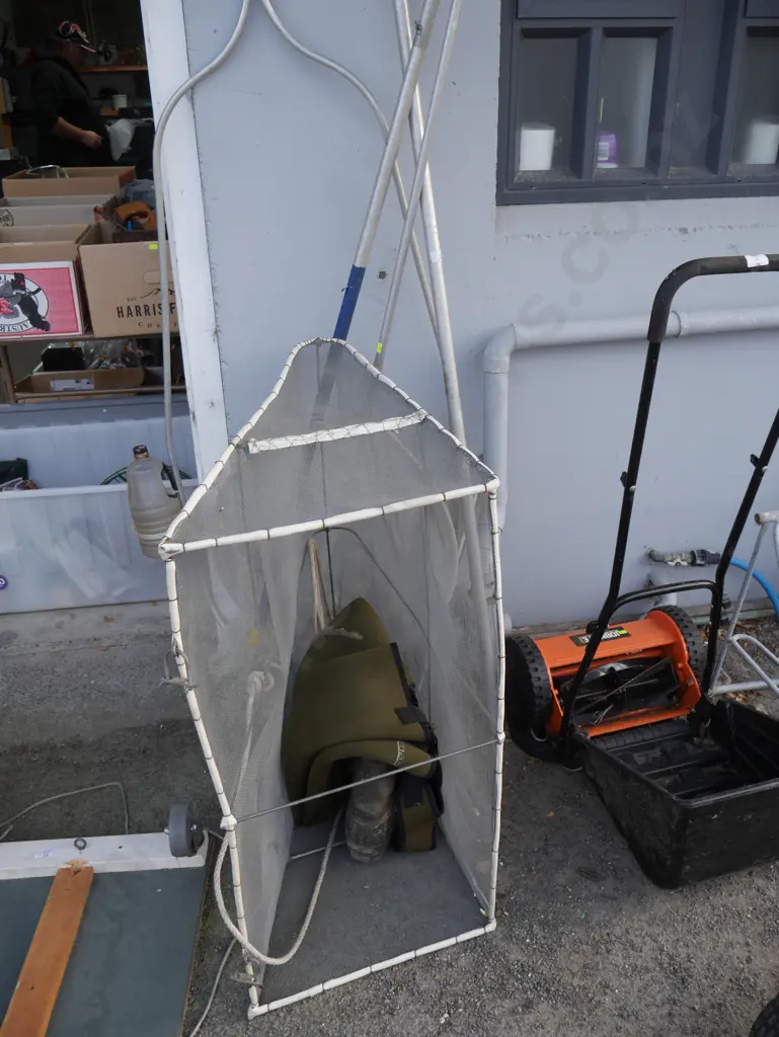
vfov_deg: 63.4
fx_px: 839
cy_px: 518
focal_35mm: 28
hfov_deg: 49.8
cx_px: 390
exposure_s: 1/160
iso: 200
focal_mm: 14
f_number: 4.5
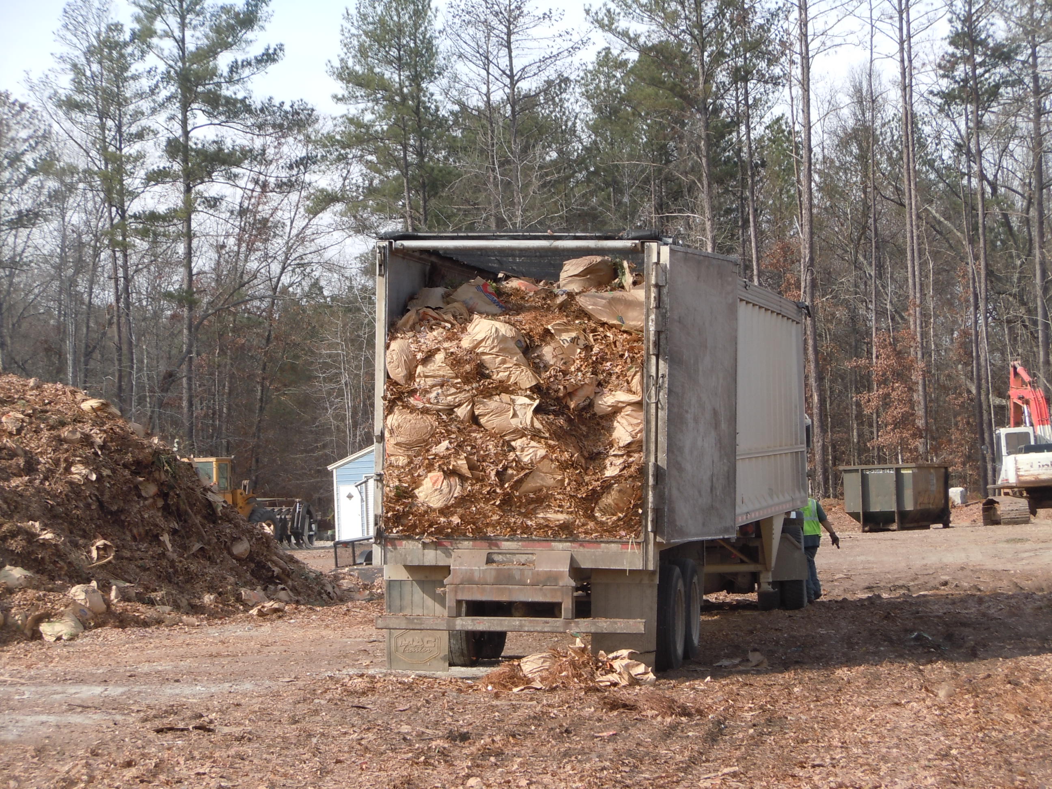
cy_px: 394
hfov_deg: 16.4
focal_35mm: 120
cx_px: 526
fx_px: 3647
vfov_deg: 12.3
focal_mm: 21.5
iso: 100
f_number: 5.4
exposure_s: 1/200
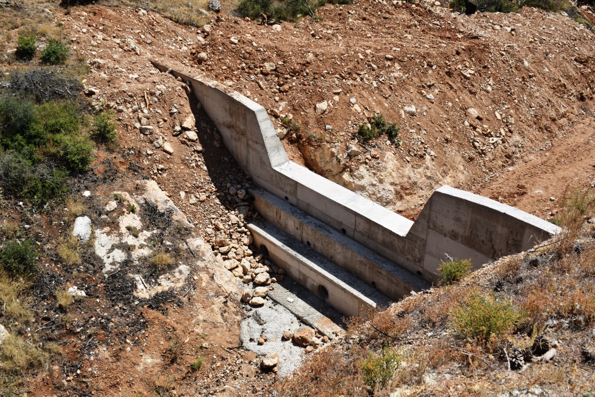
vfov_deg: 35.5
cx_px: 298
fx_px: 620
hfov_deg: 51.3
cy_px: 198
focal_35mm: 38
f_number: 9
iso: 100
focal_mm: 25
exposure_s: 1/320
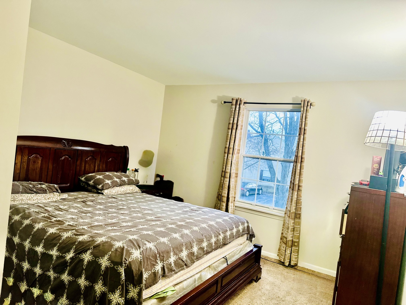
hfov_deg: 71.6
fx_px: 281
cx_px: 203
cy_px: 152
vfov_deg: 56.8
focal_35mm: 24
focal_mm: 6.86
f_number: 1.78
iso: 320
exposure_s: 1/60
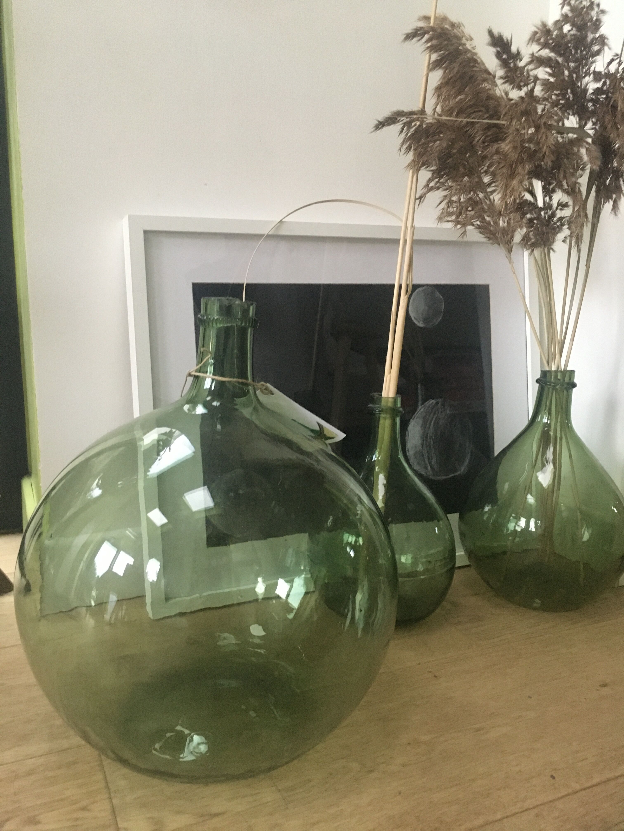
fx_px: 697
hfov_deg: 48.2
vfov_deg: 61.7
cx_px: 312
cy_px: 416
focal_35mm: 29
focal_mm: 4.15
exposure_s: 1/17
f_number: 2.2
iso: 320
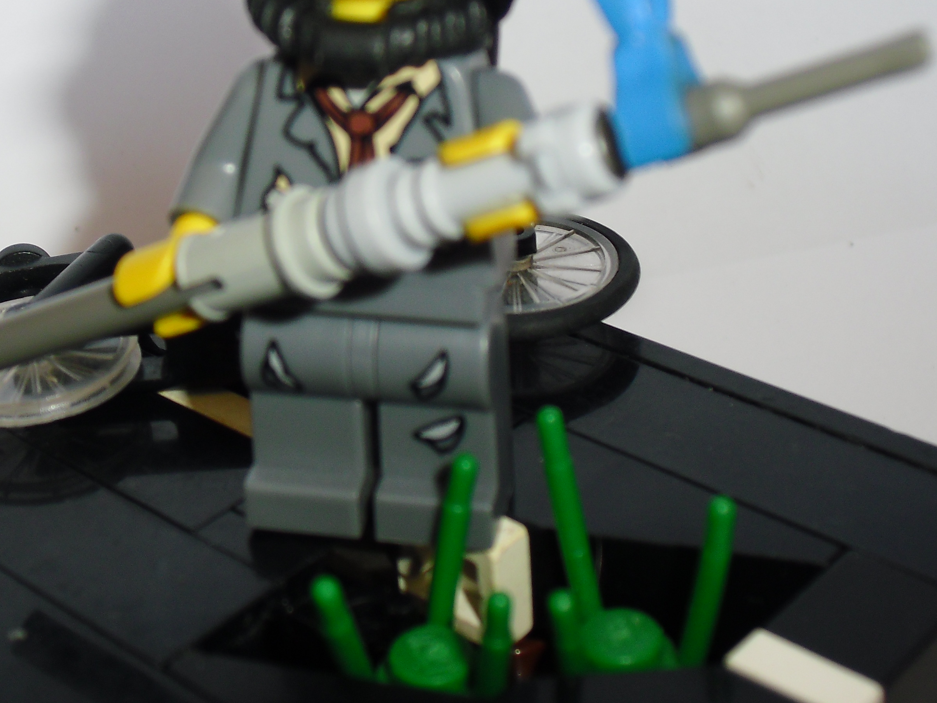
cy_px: 192
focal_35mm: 73
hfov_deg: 26.7
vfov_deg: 20.0
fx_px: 1976
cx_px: 411
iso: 80
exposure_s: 1/60
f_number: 3.4
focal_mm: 7.7
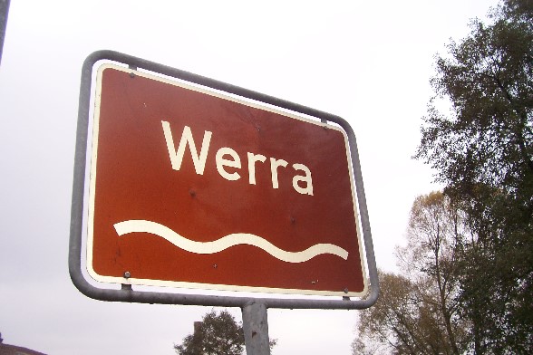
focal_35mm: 34
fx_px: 503
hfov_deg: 55.8
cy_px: 178
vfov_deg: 38.9
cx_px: 266
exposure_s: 1/90
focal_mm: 5.6
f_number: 2.7
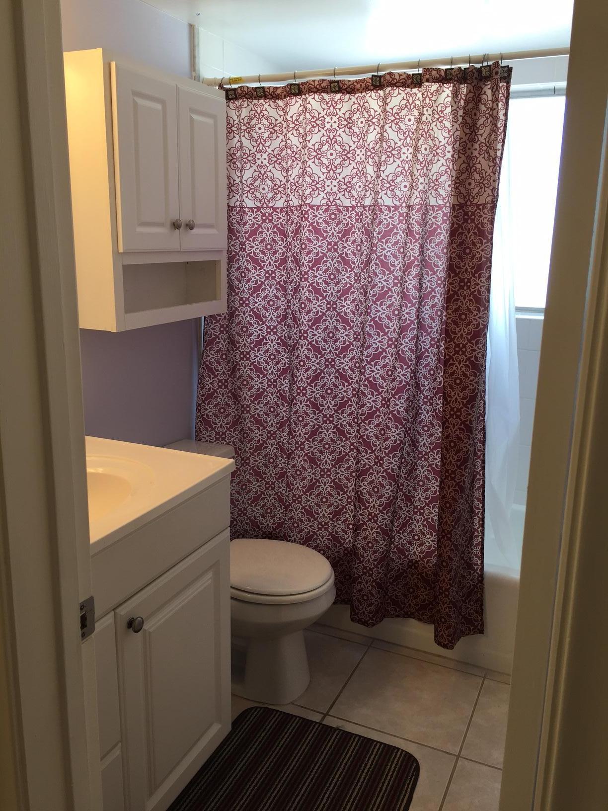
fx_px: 679
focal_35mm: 29
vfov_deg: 61.7
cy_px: 406
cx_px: 304
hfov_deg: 48.2
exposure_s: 1/60
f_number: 2.2
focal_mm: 4.15
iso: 32
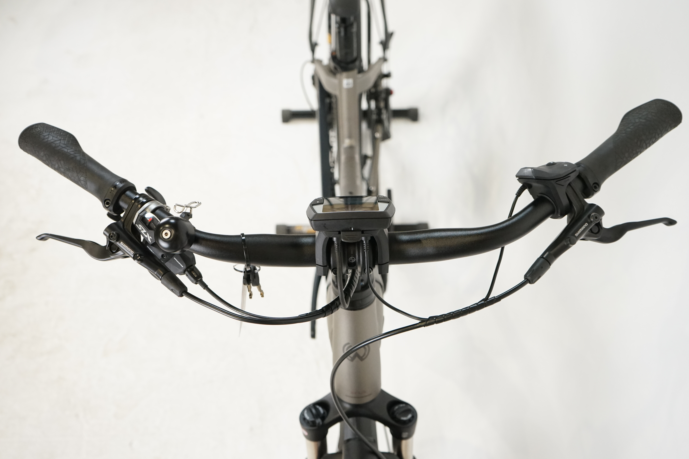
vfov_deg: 35.9
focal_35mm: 37
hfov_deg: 51.9
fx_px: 708
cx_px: 344
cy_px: 230
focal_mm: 37
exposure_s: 1/200
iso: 2500
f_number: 5.6
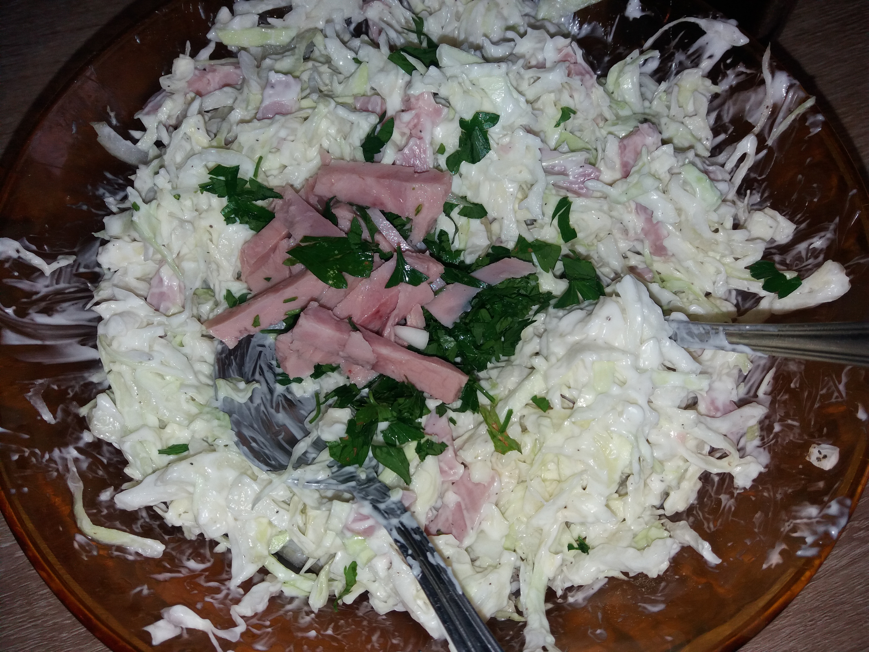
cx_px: 434
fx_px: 703
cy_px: 326
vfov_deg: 49.7
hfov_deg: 63.4
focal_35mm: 28
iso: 64
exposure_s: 1/295
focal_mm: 3.7
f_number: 1.9
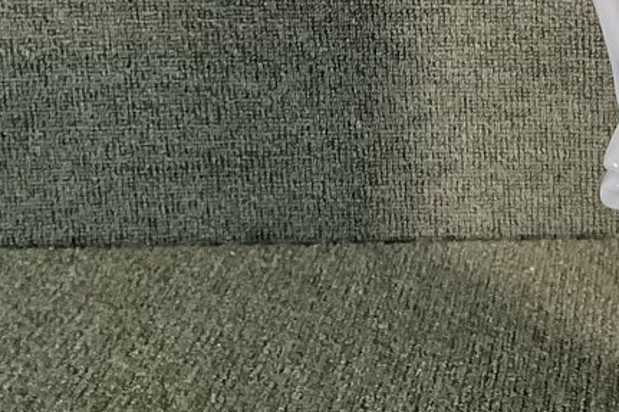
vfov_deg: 12.8
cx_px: 791
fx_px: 1822
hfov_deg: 18.1
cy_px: 50
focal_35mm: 106
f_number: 1.8
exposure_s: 1/60
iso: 125
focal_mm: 3
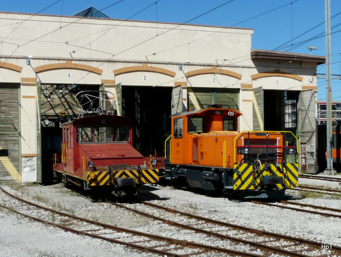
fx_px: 355
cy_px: 128
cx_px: 170
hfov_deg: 51.3
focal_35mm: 36
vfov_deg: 39.8
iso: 100
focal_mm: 5.9
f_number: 6.3
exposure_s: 1/400
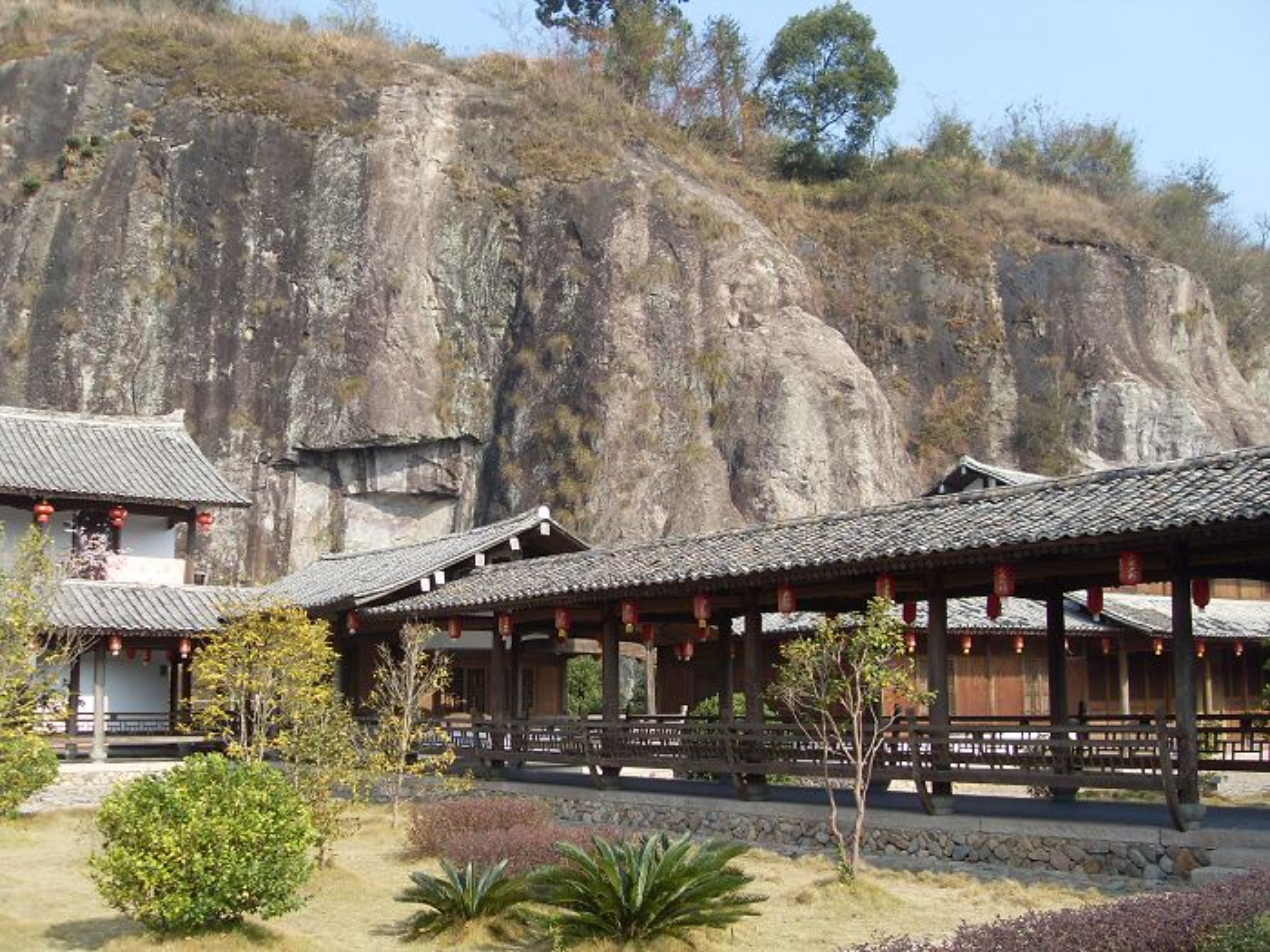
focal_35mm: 37
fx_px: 1357
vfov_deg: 38.7
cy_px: 476
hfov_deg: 50.1
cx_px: 635
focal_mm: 6.3
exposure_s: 1/125
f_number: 7
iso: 80
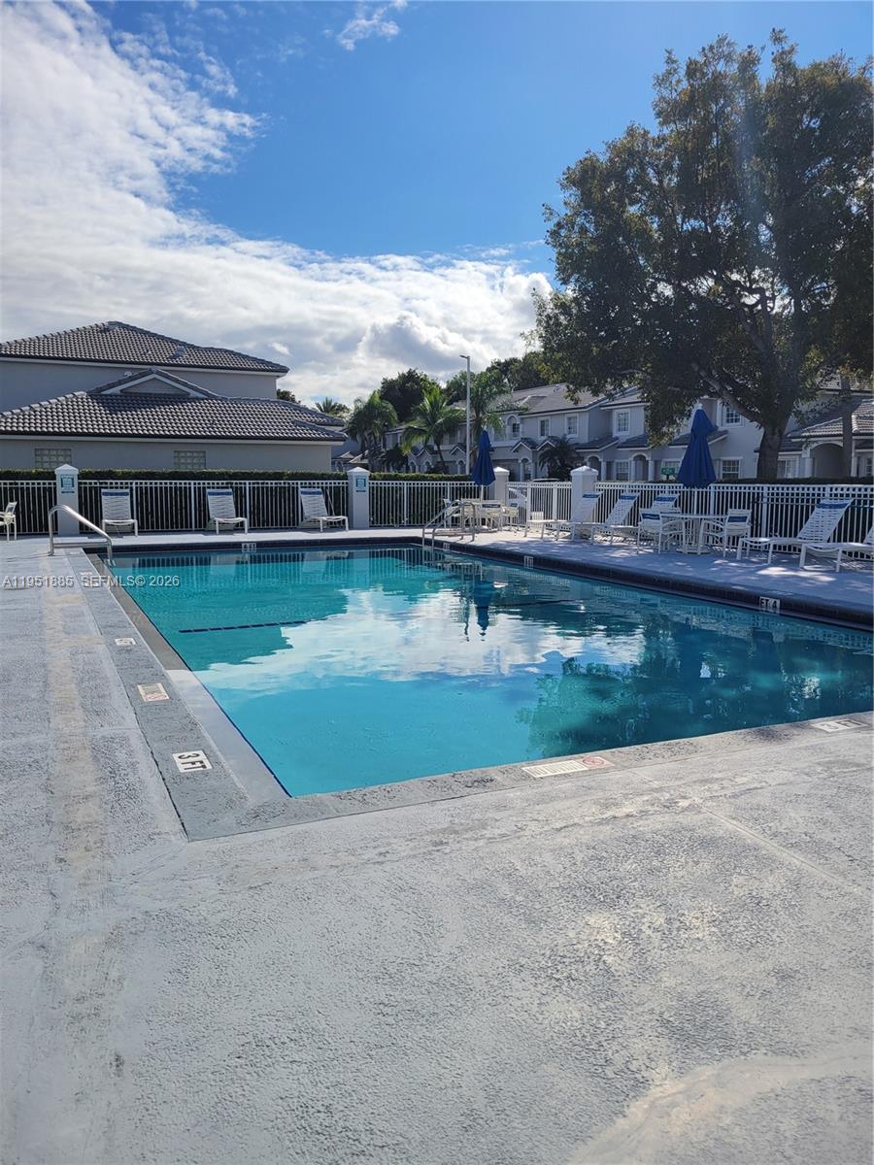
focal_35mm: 26
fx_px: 875
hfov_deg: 53.1
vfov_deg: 67.3
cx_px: 437
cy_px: 582
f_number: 1.8
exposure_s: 1/6068
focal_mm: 5.4
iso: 40
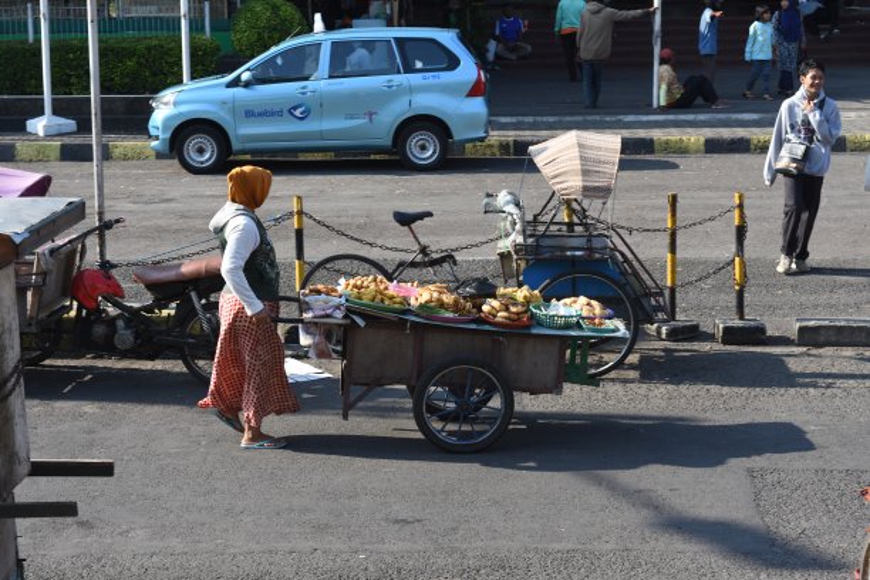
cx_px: 435
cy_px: 290
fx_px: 1994
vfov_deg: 16.6
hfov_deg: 24.6
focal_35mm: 82
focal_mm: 55
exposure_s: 1/200
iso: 200
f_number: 7.1
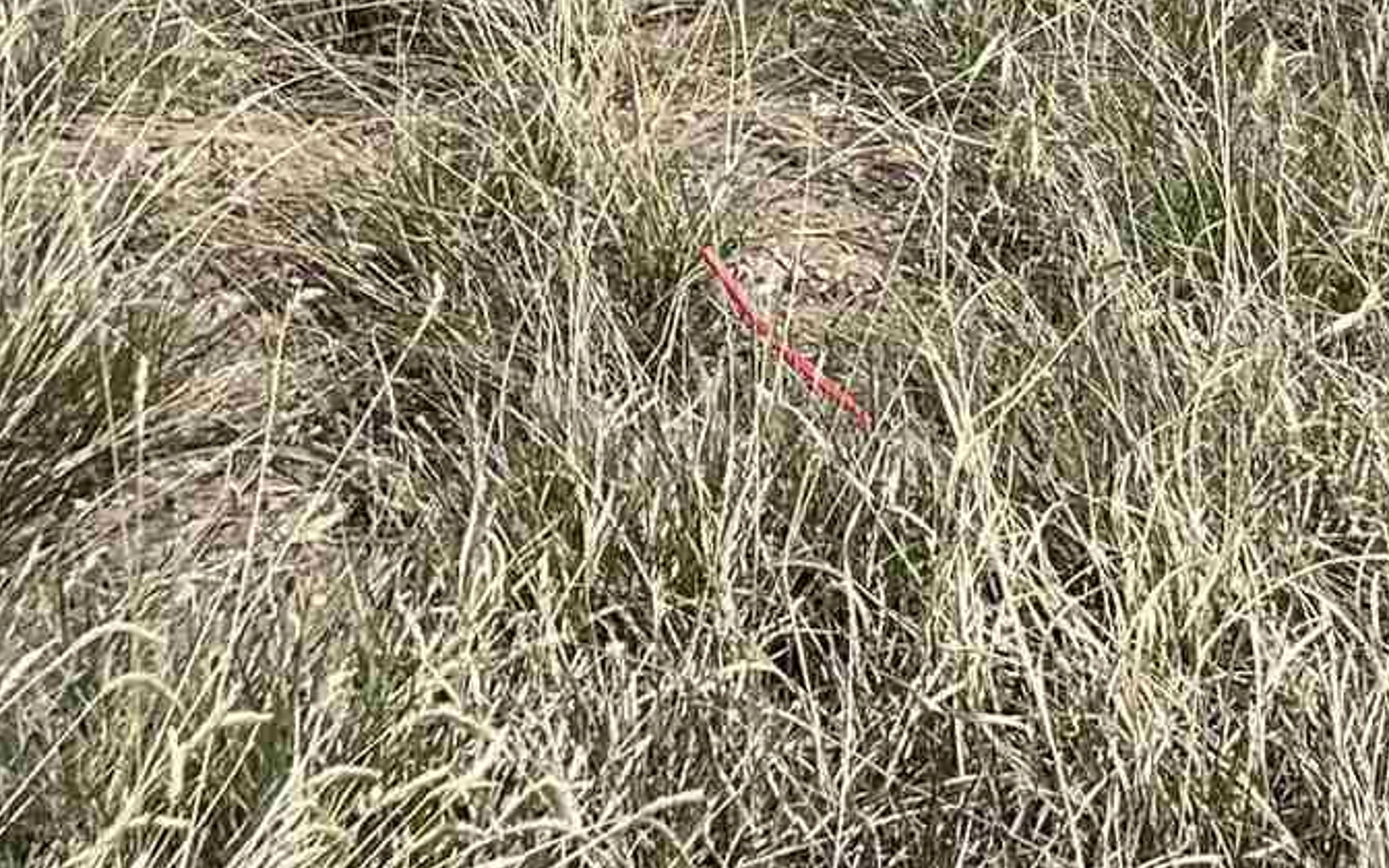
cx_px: 1517
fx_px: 4770
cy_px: -713
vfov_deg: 9.8
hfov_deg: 16.1
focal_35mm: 126
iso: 32
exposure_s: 1/5291
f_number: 1.6
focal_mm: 4.2
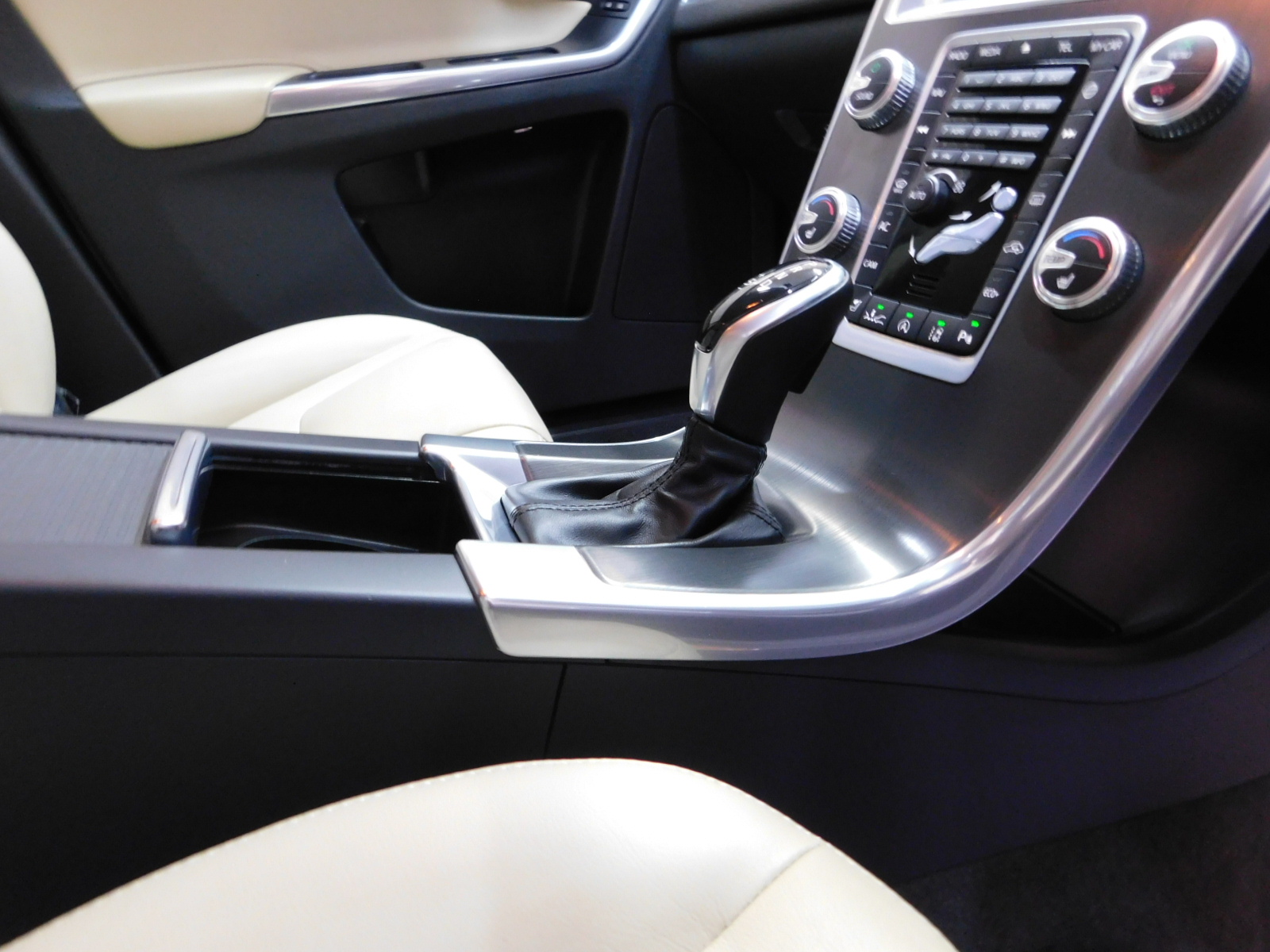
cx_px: 635
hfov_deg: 73.9
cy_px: 476
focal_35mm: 23
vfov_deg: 58.9
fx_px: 844
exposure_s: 1/8
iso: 400
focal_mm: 4
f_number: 3
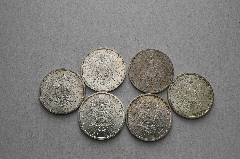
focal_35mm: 39
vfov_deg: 34.1
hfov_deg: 49.6
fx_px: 259
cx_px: 120
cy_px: 80
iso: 400
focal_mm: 26
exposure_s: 1/200
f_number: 14
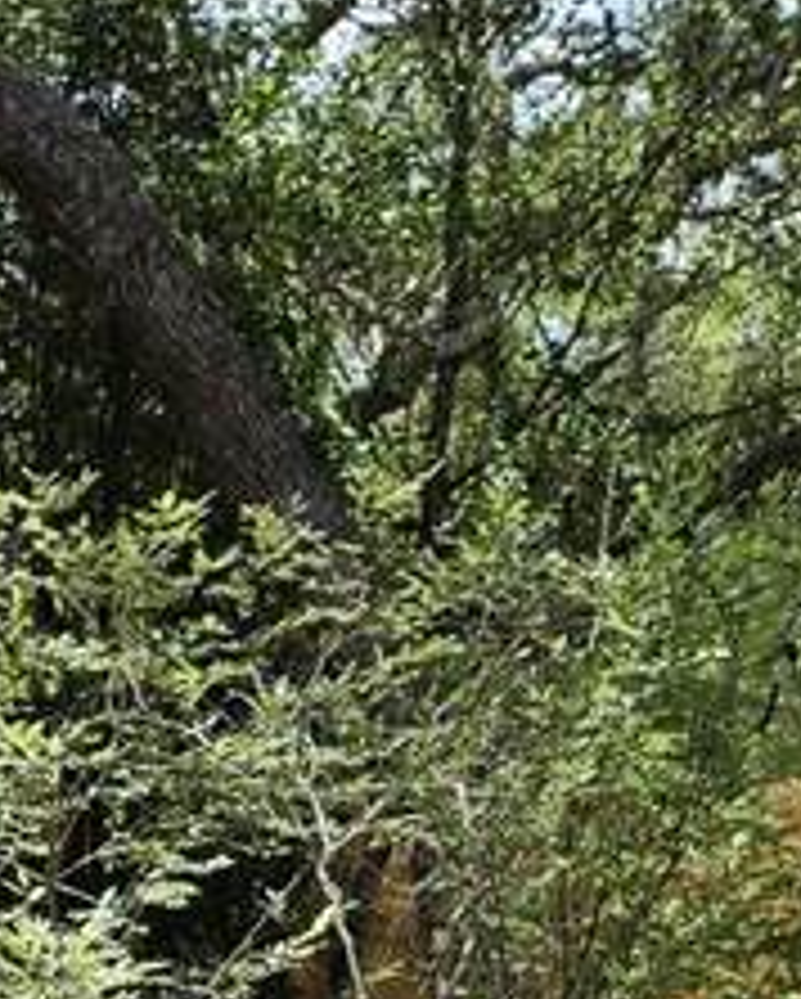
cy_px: 1926
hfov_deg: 14.6
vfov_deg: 16.0
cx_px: -482
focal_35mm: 97
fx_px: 2870
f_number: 1.8
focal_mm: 5.4
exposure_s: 1/732
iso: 25
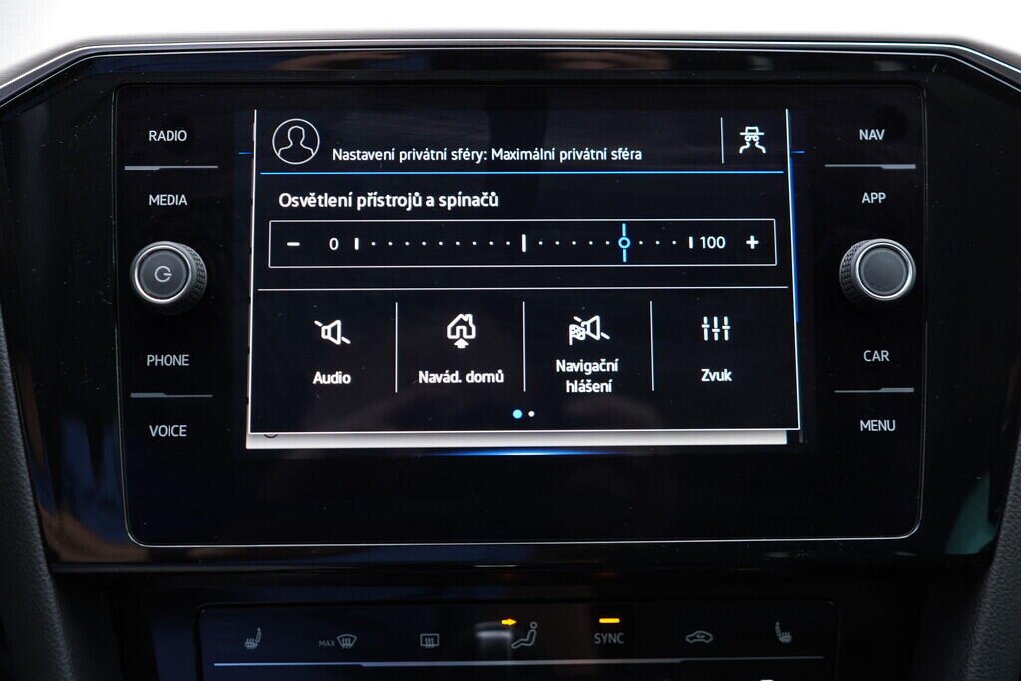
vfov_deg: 36.9
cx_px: 510
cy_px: 340
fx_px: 1021
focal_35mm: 36
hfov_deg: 53.1
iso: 250
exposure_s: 1/40
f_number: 2.8
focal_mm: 24
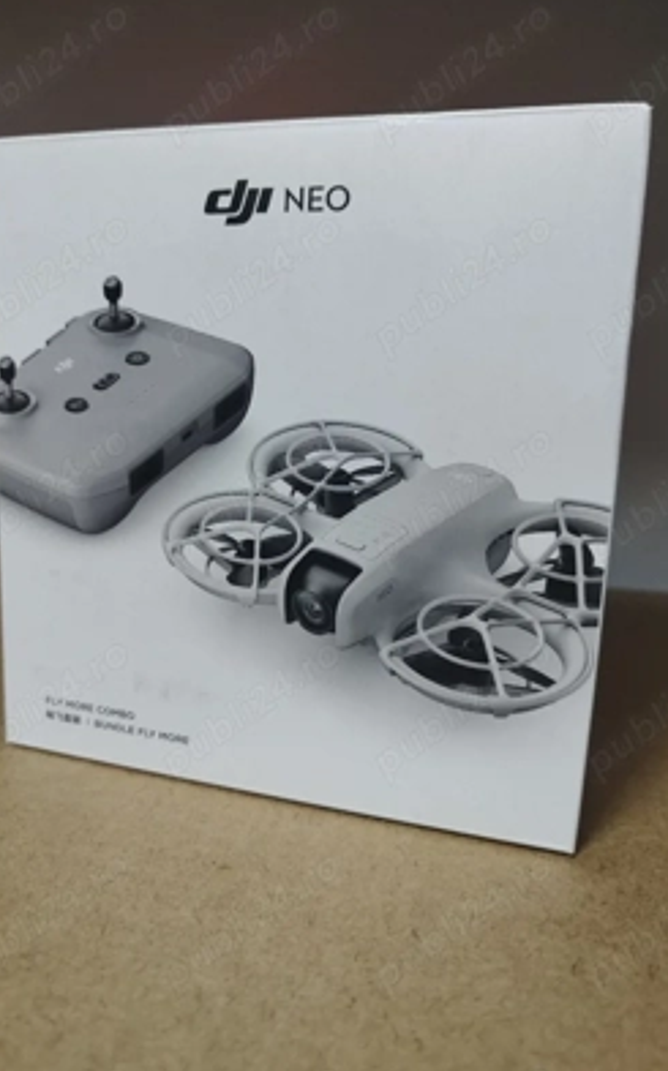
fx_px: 788
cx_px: 305
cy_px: 529
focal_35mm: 27
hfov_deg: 45.9
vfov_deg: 68.4
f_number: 1.89
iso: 710
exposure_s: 1/33.3
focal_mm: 5.95
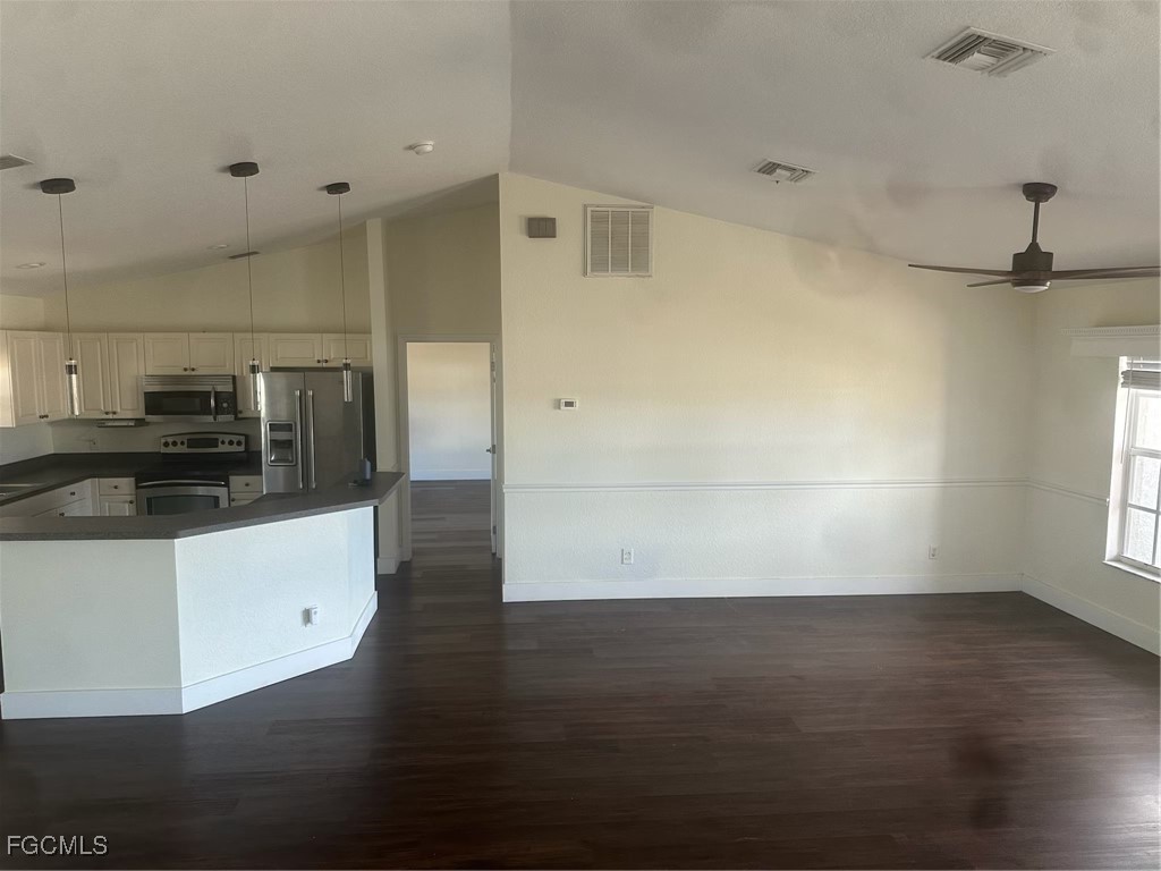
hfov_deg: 71.6
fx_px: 805
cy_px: 436
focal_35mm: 24
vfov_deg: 56.8
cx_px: 580
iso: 250
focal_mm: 6.86
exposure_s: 1/85
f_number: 1.78
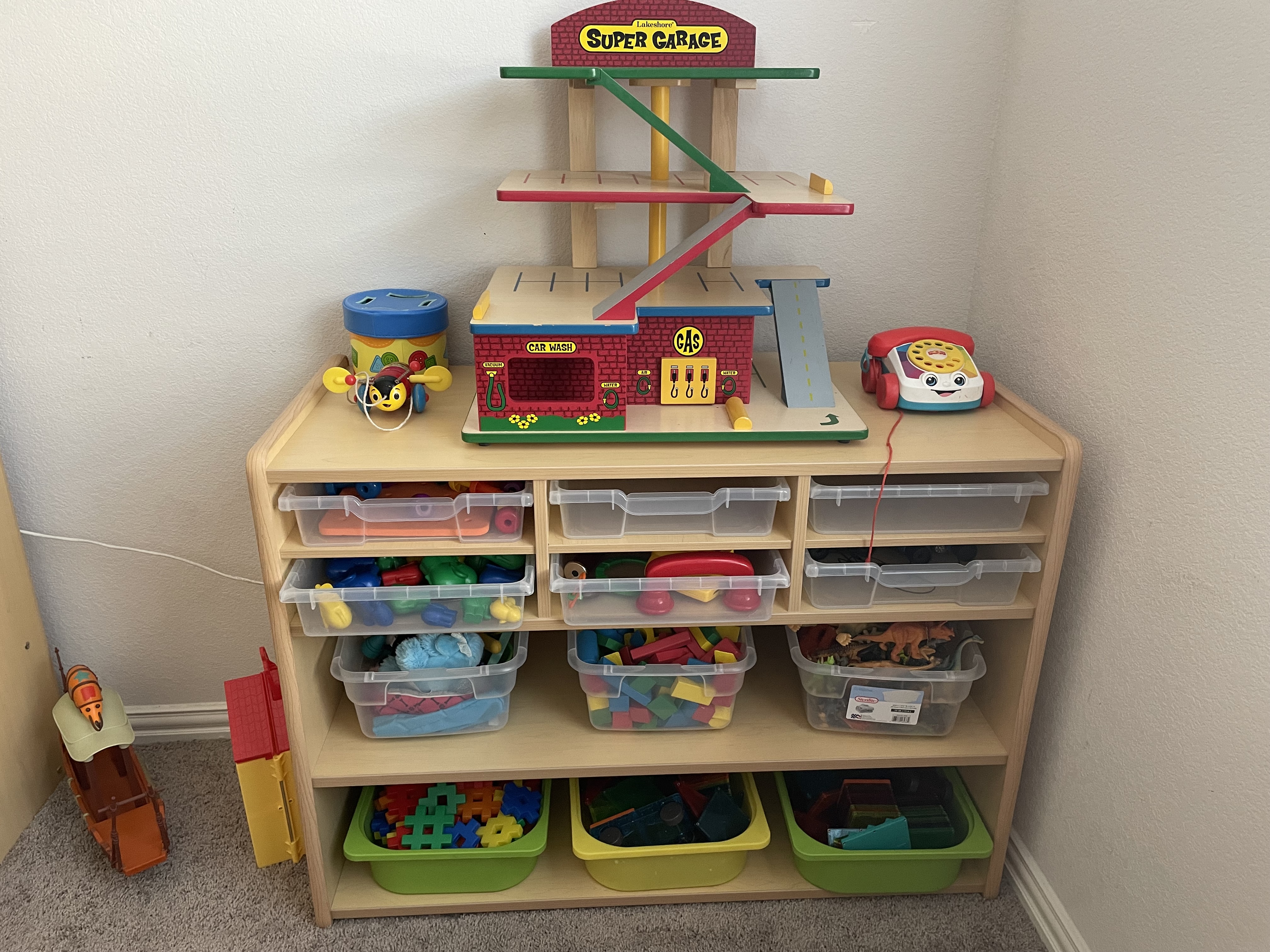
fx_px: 954
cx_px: 635
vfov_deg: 53.1
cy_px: 476
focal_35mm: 26
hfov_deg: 67.3
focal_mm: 4.2
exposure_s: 1/60
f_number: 1.6
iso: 250
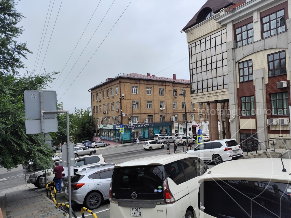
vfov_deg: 58.9
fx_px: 193
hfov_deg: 73.9
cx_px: 146
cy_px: 109
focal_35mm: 23
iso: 50
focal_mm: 6.19
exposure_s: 1/1027
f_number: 1.65
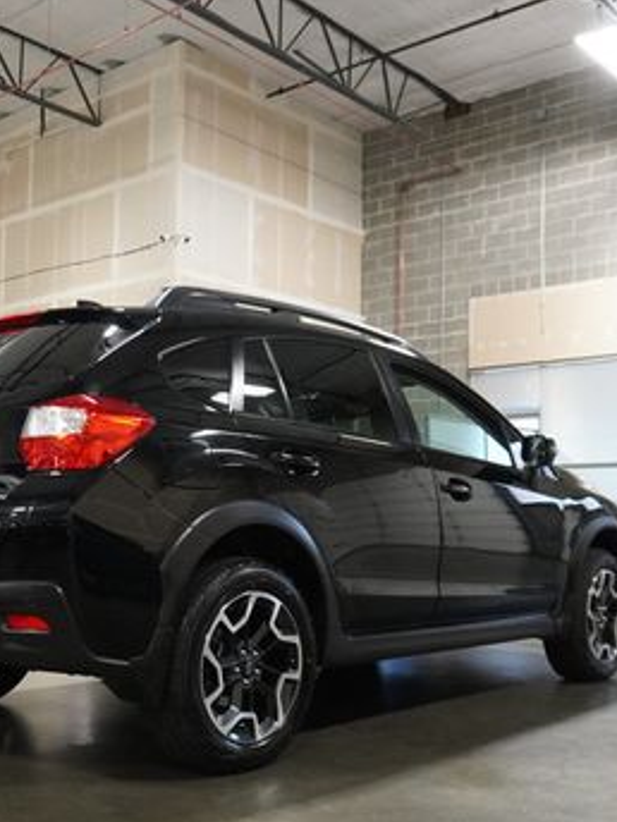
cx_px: 220
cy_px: 501
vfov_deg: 43.6
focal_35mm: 43
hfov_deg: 33.4
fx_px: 1022
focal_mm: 16
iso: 4000
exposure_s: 1/160
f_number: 3.5
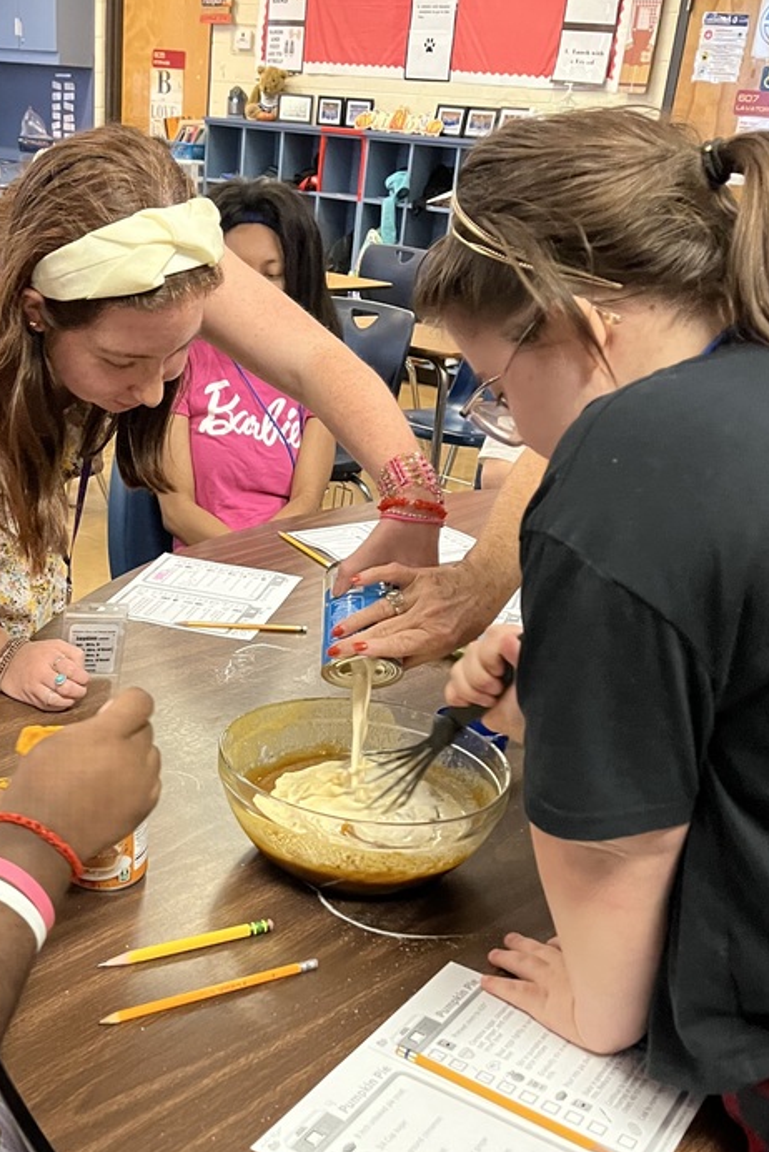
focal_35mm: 40
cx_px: 268
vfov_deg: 47.7
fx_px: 1280
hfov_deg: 33.2
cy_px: 767
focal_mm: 5.1
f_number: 1.6
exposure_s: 1/60
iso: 500
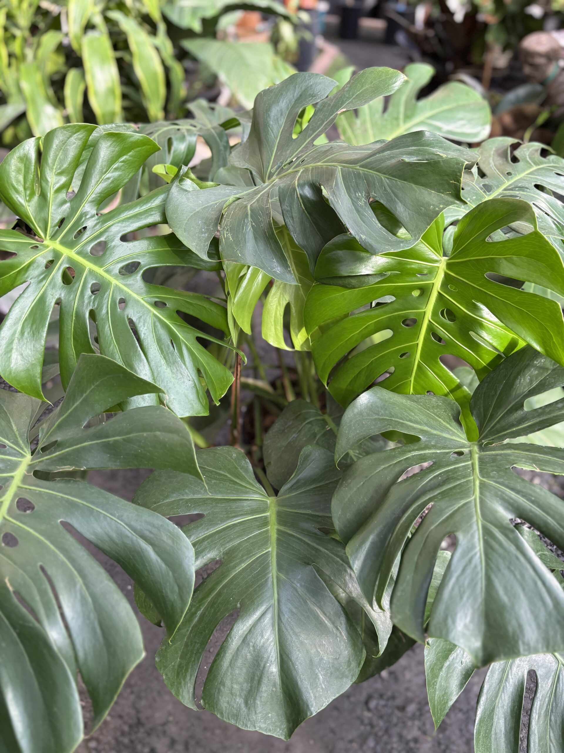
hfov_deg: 53.1
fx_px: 565
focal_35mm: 26
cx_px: 282
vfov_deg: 67.3
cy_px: 376
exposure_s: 1/89
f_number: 1.6
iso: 125
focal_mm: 5.96
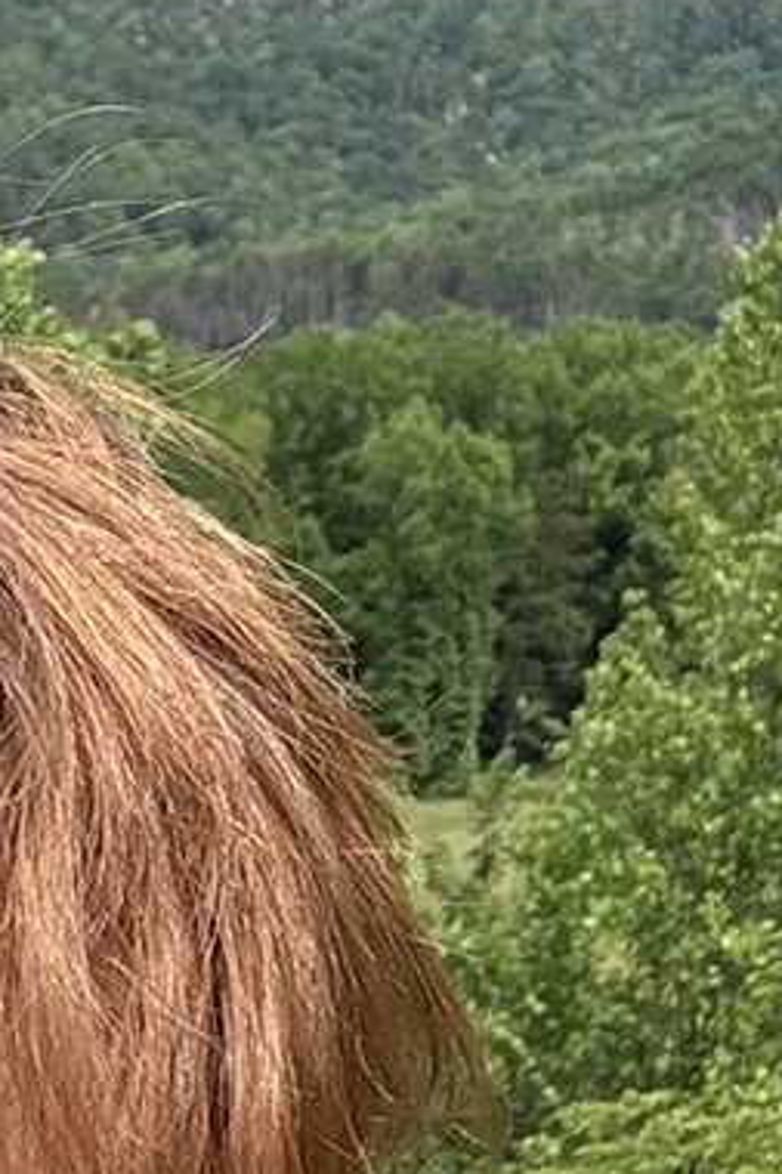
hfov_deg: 10.3
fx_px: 4207
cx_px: -300
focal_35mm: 129
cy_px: 562
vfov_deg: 15.9
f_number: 1.9
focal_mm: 2.69
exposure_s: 1/1038
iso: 40
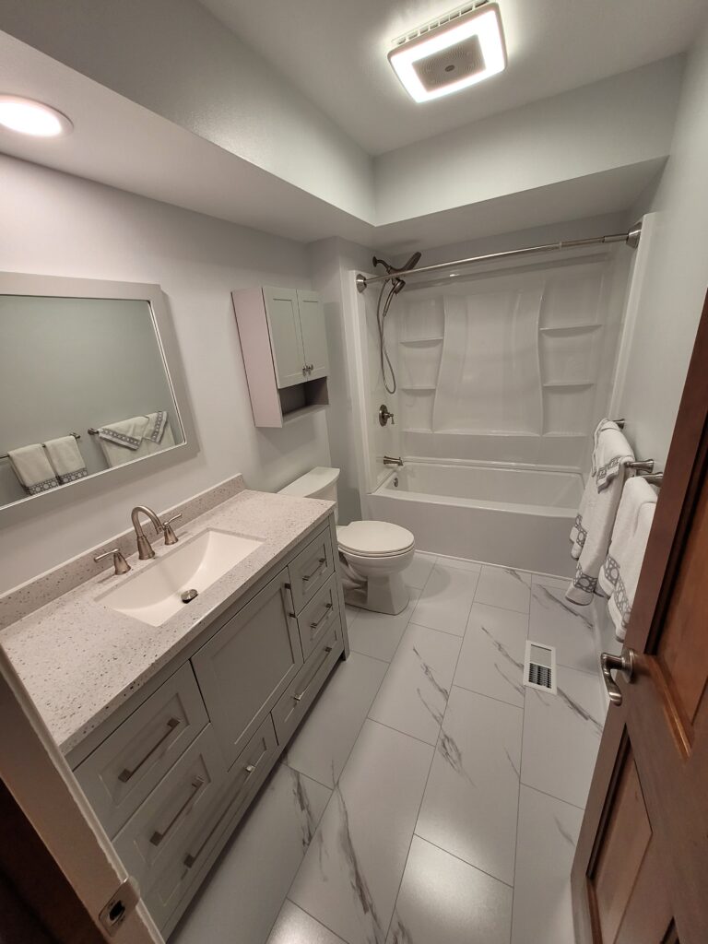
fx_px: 355
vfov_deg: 106.2
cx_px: 354
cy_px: 472
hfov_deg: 89.9
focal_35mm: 13
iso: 125
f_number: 2.2
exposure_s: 1/60
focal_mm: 1.74
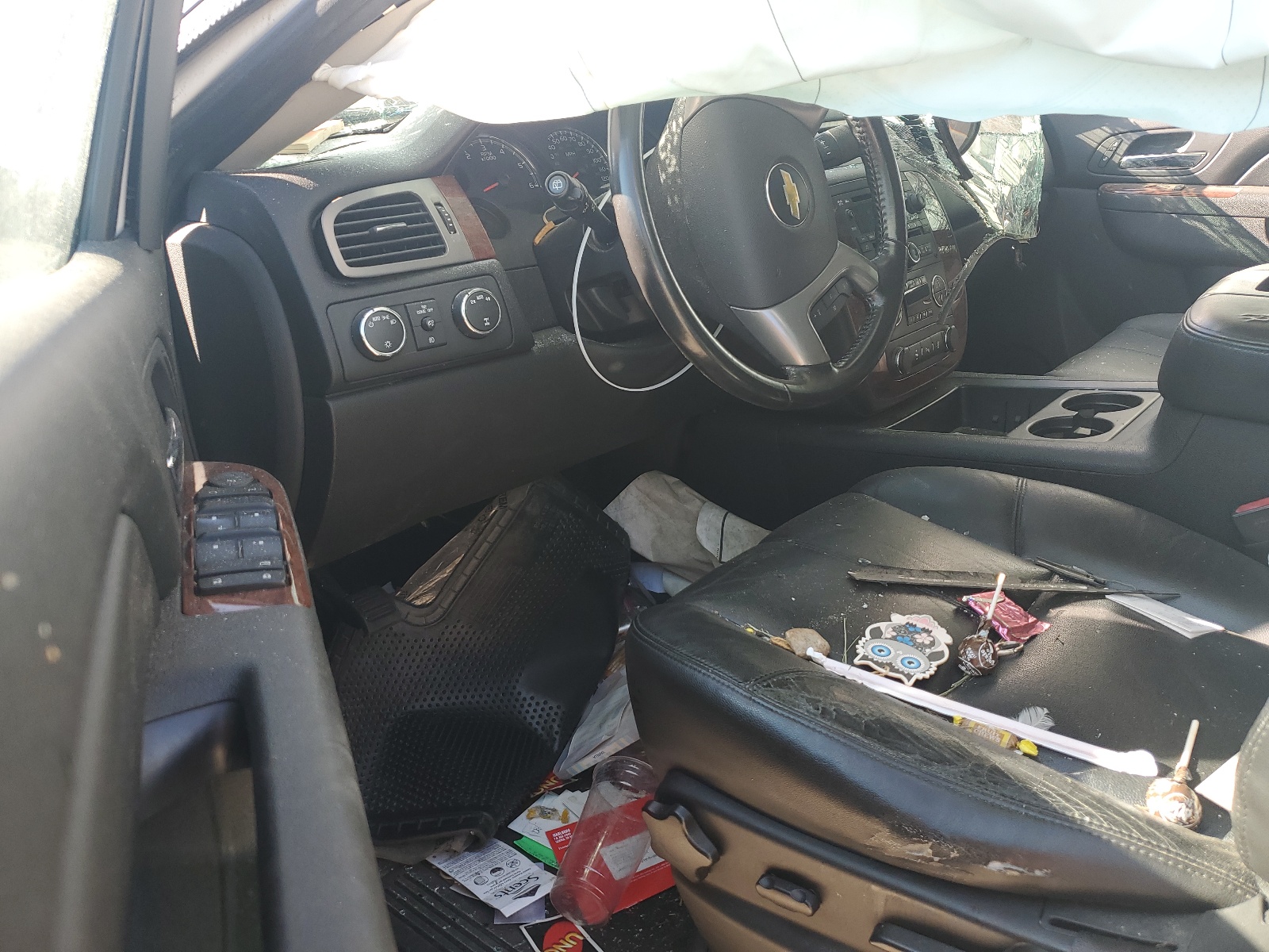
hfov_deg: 67.3
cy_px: 476
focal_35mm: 26
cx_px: 634
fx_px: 953
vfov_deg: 53.1
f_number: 1.5
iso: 50
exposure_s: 1/238
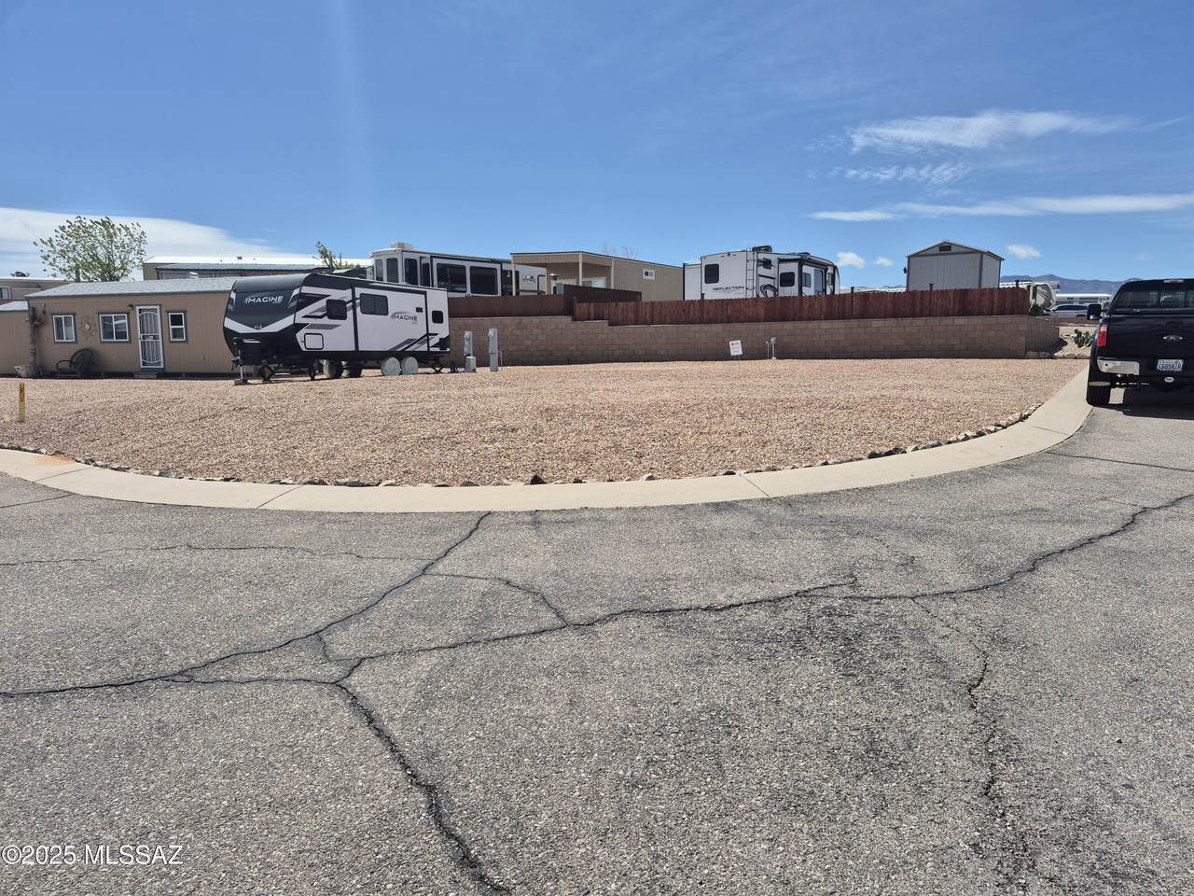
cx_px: 597
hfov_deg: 73.9
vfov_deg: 58.9
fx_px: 793
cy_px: 448
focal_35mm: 23
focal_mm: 5.4
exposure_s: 1/2552
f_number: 1.8
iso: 25
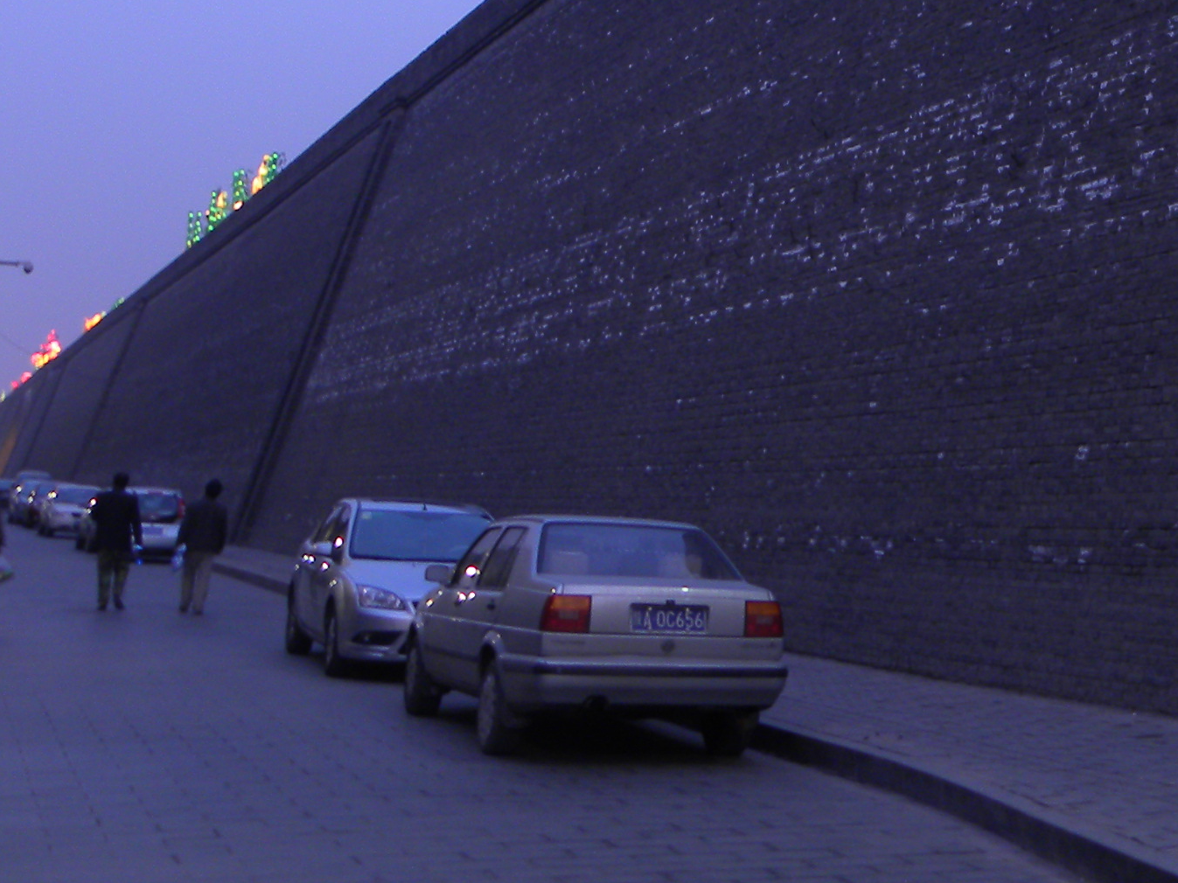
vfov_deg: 21.9
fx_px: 2144
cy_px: -116
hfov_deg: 28.9
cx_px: 1161
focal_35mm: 63
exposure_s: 1/5.5
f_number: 2.8
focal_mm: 4.6
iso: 64
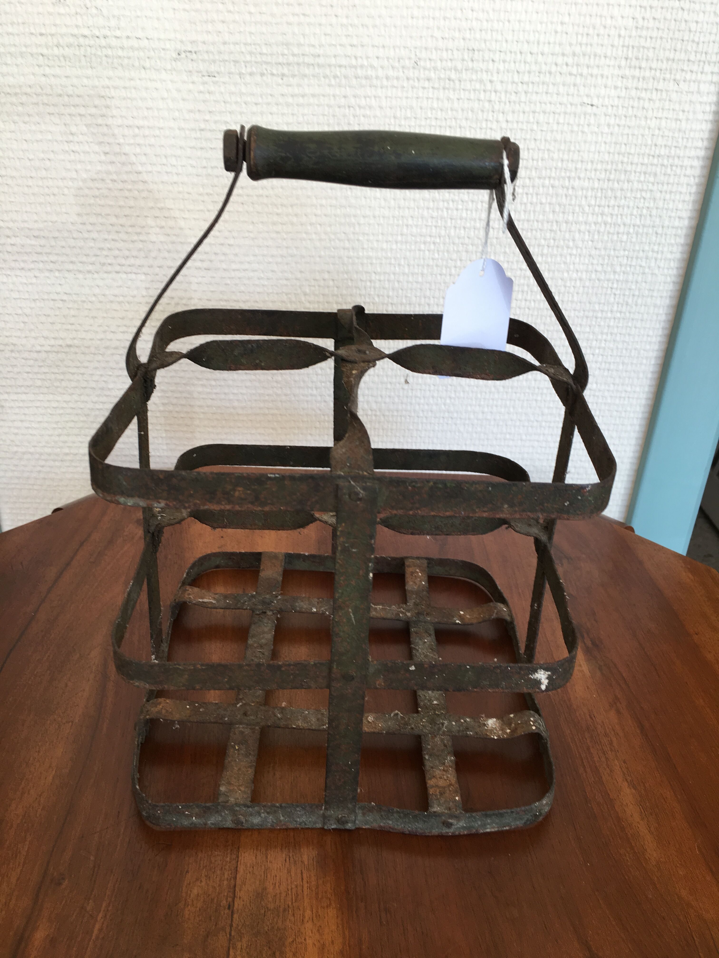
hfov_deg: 48.2
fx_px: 803
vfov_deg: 61.7
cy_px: 479
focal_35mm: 29
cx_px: 360
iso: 25
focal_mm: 4.15
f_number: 2.2
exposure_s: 1/50
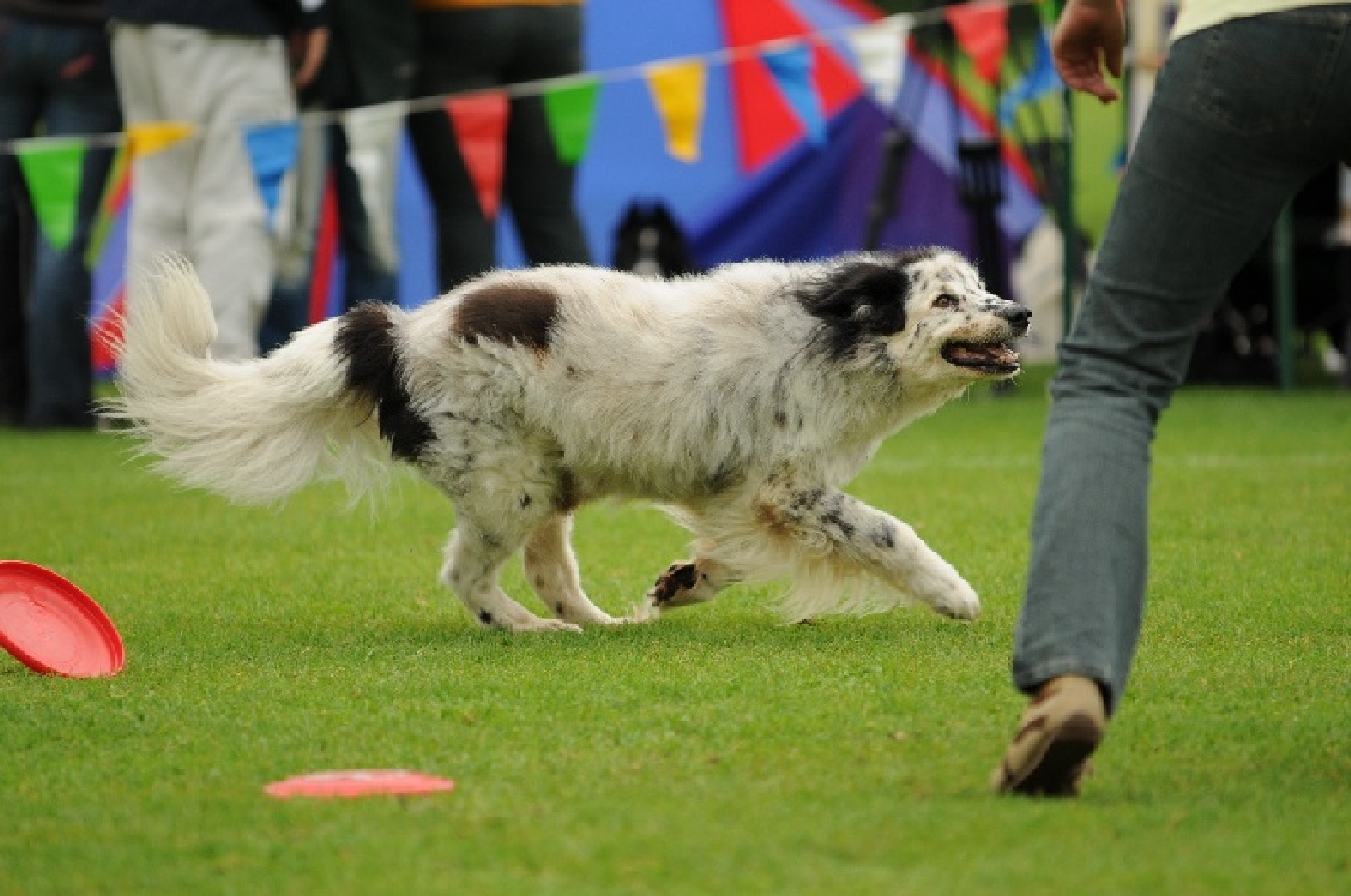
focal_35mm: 300
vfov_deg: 4.6
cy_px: 448
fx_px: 11242
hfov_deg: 6.9
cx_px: 676
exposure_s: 1/1250
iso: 200
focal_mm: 200
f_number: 2.8
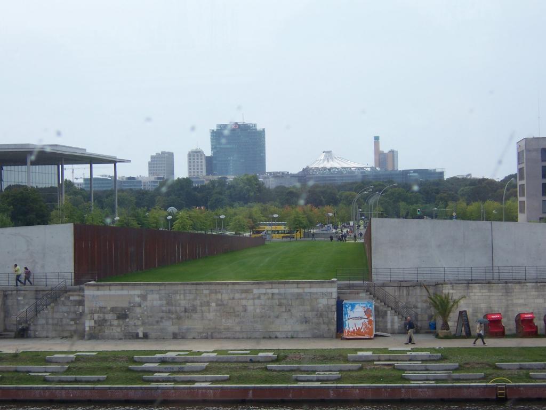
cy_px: 205
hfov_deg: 23.8
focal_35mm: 82
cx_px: 273
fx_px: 1293
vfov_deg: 18.0
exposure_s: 1/250
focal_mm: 13.5
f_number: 4.8
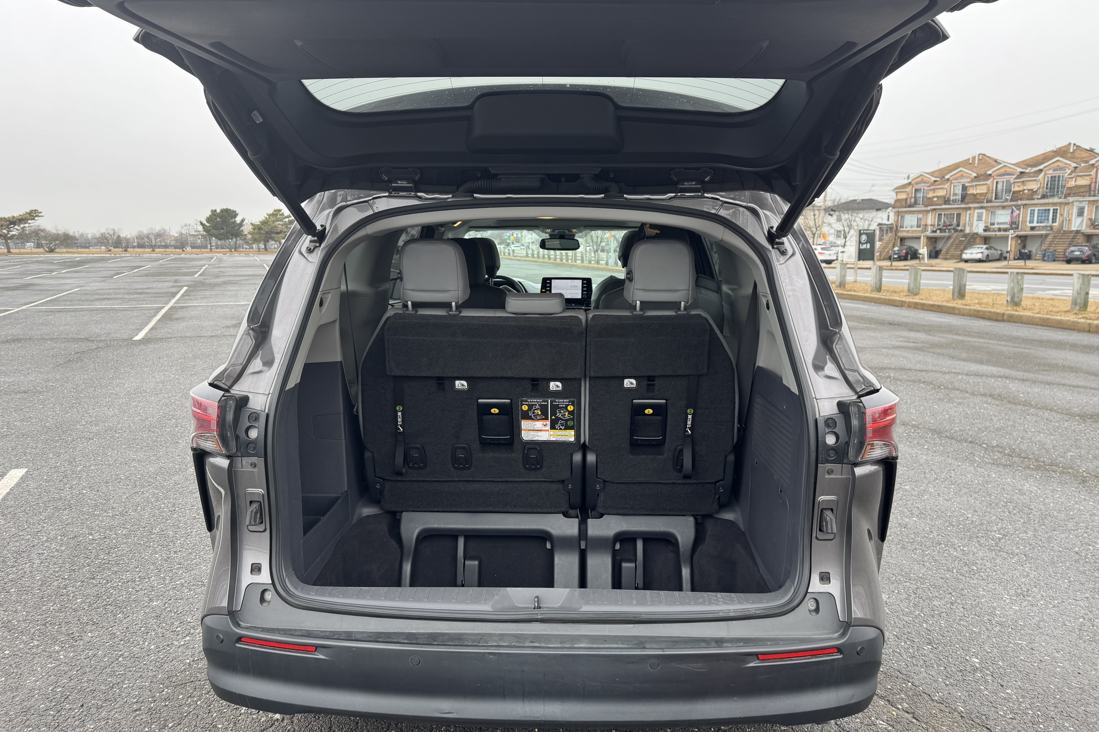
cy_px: 379
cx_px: 550
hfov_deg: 71.5
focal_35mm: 25
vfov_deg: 51.3
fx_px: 763
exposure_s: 1/204
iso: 64
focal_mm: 6.76
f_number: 1.78
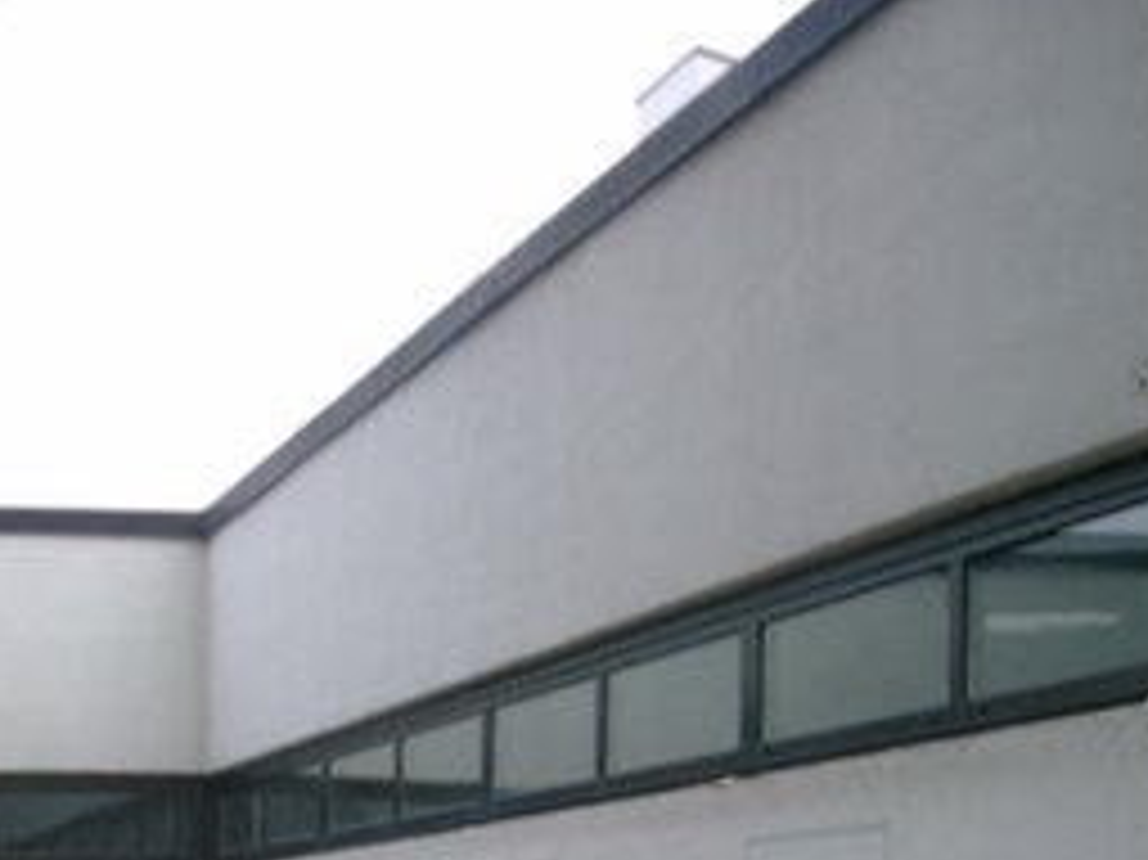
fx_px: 2884
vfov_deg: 16.4
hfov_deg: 22.0
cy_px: 973
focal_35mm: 87
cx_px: 108
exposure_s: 1/320
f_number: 2.6
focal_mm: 7.6
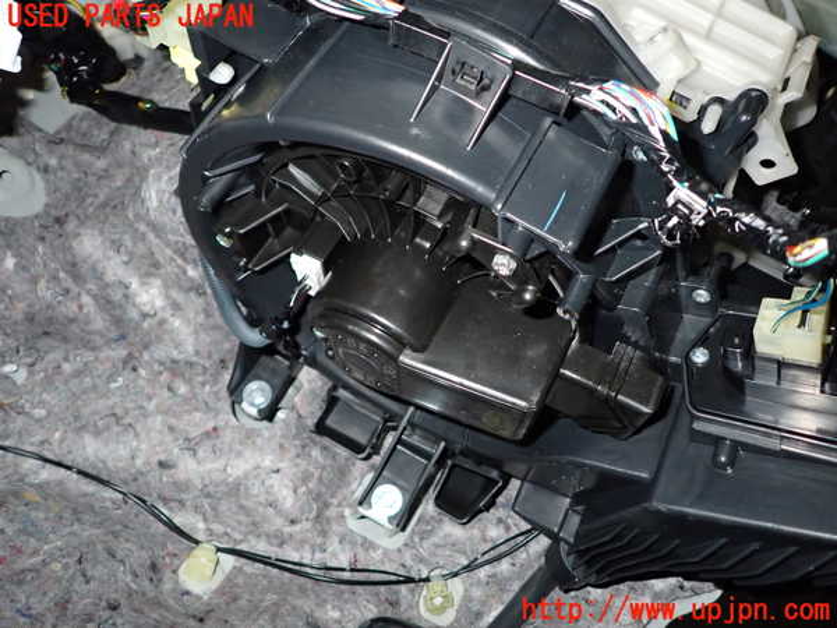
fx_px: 604
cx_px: 418
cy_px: 314
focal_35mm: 25
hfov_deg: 69.4
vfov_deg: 54.9
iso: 400
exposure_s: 1/30
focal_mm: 4.5
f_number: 5.6
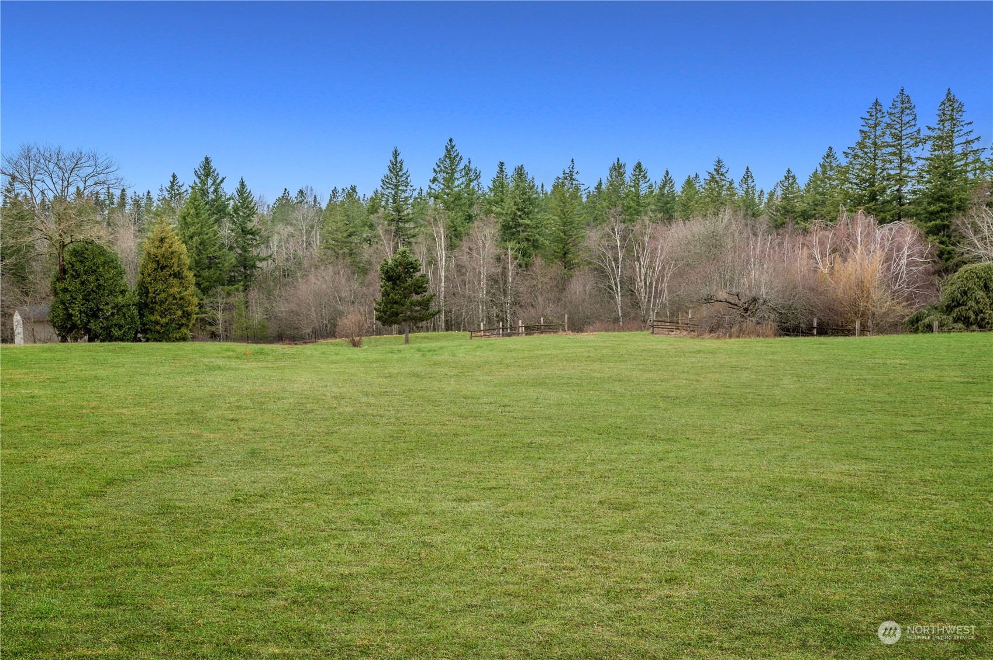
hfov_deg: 62.0
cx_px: 496
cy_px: 330
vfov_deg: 43.5
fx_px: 827
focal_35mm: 30
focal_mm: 30
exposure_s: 1/320
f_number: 8
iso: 200
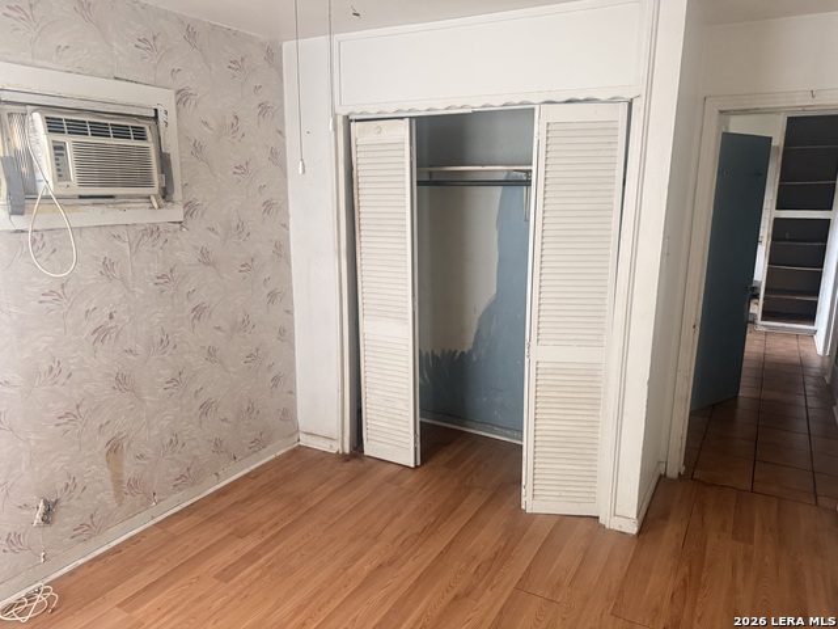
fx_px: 581
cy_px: 314
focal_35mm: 24
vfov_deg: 56.8
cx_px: 419
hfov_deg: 71.6
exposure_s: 1/60
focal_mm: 6.76
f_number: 1.78
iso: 400
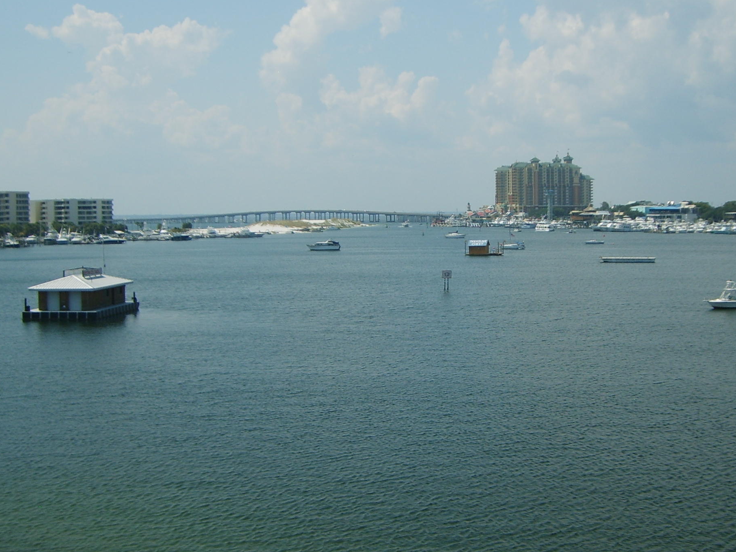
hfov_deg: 37.9
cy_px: 257
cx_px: 473
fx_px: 1063
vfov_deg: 29.1
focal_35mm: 50
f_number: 7.1
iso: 50
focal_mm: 5.8
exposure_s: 1/250
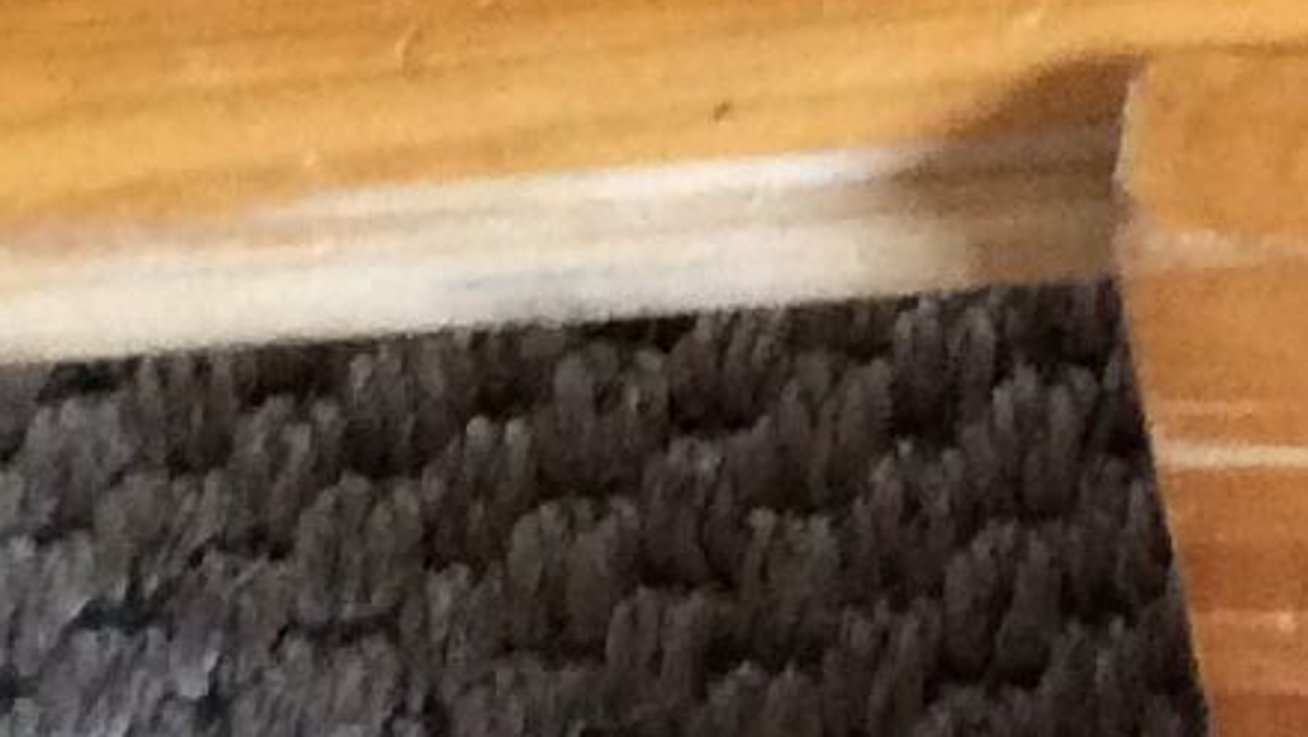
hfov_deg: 10.3
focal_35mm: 205
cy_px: -303
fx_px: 7113
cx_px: 1656
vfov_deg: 5.9
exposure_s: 1/25
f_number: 2.4
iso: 200
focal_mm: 3.3
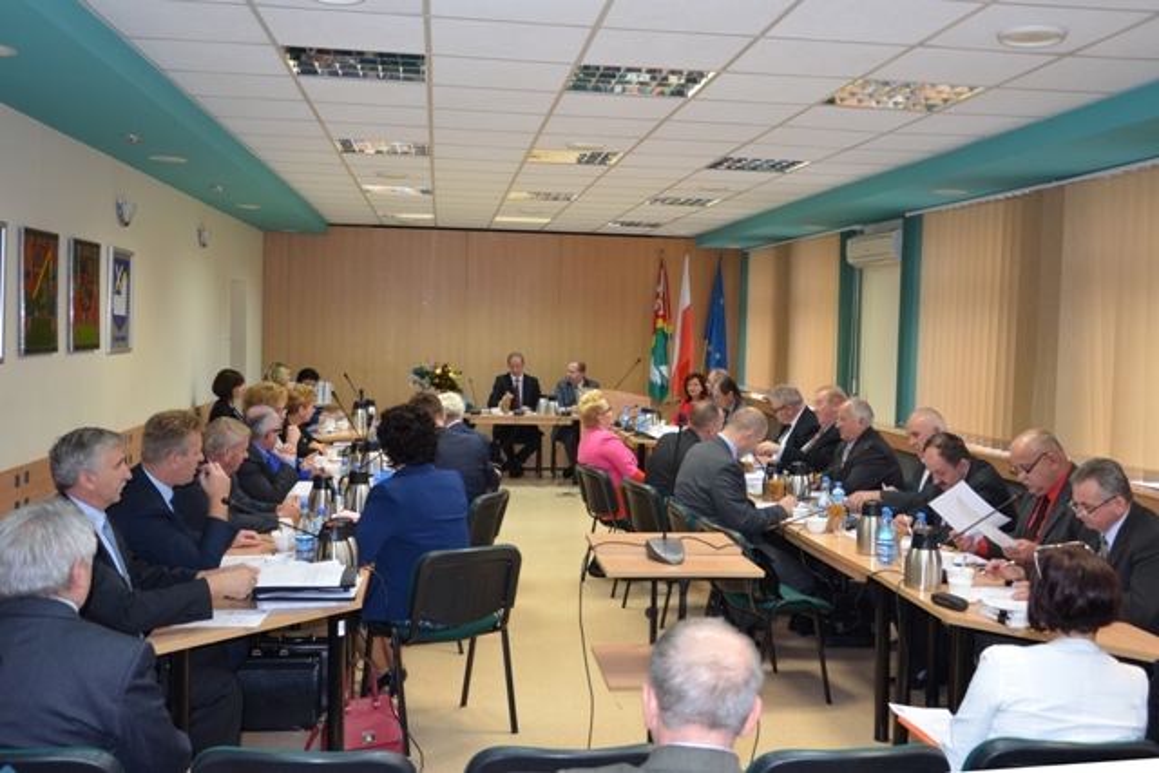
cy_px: 386
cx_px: 580
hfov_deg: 57.2
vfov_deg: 40.0
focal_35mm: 33
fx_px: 1063
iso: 640
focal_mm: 22
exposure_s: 1/60
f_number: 3.8
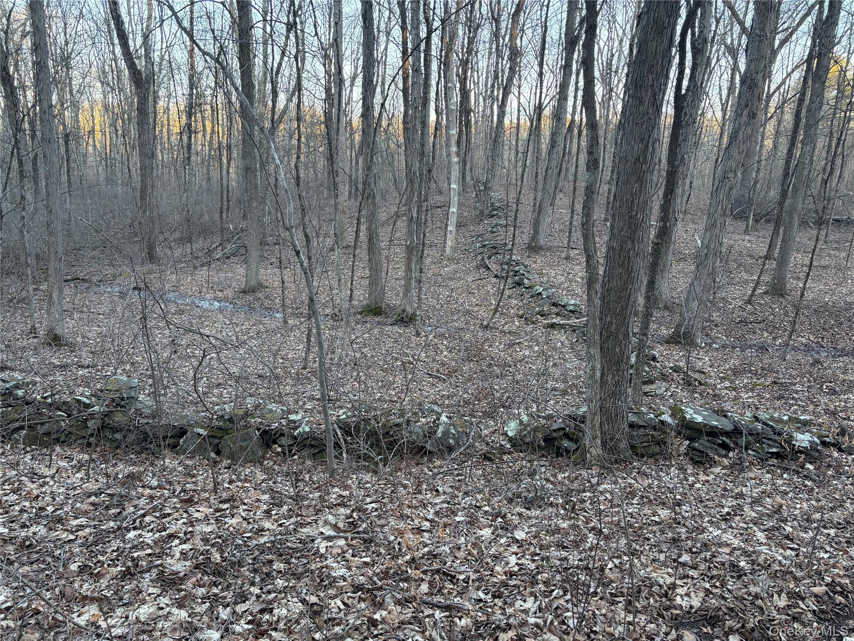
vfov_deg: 53.1
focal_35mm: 26
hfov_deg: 67.3
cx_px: 427
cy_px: 320
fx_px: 641
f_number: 1.6
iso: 100
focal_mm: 5.96
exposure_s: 1/121
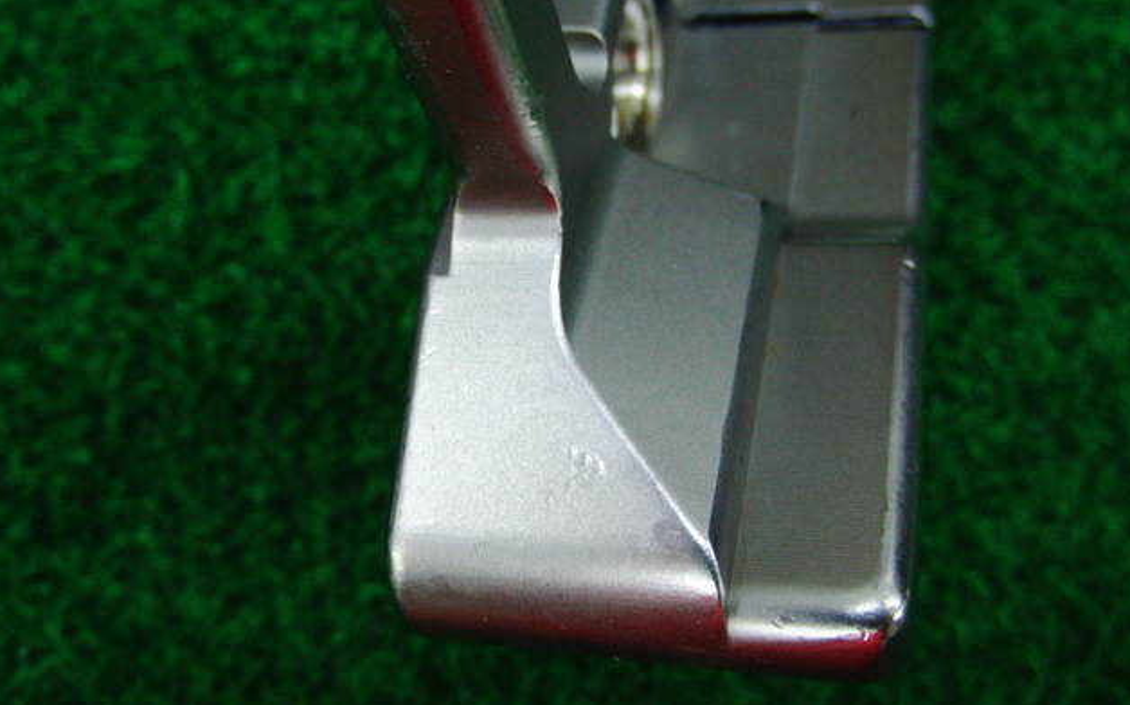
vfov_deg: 31.9
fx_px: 1231
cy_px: 284
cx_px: 561
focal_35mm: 40
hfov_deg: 49.3
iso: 400
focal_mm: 6.42
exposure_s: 1/60
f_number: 3.6
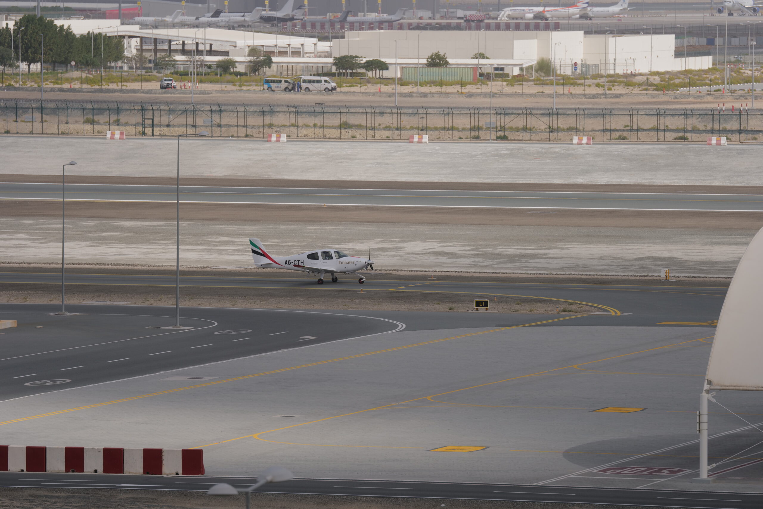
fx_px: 5934
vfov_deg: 4.9
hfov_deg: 7.4
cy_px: 254
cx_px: 382
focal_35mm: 280
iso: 200
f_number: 4.5
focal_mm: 280
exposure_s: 1/2500
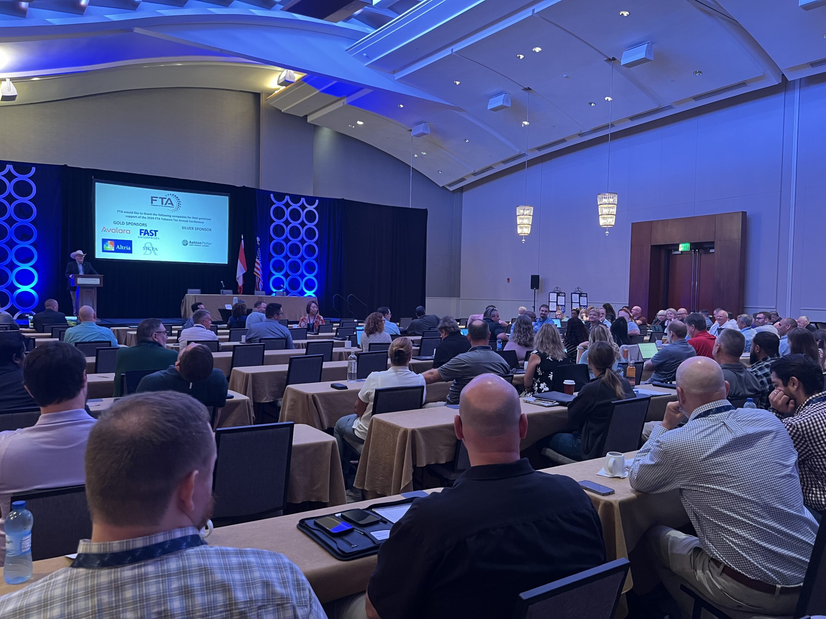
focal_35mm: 26
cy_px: 310
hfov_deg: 67.3
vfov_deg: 53.1
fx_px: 620
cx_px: 413
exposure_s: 1/60
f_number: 1.5
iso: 400
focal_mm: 5.7
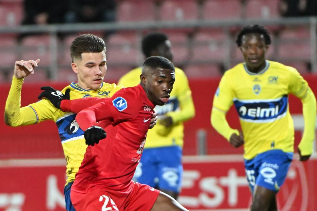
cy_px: 145
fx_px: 10916
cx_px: 107
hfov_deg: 1.7
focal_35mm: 1240
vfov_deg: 1.1
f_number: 4
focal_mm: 400
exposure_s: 1/800
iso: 4000
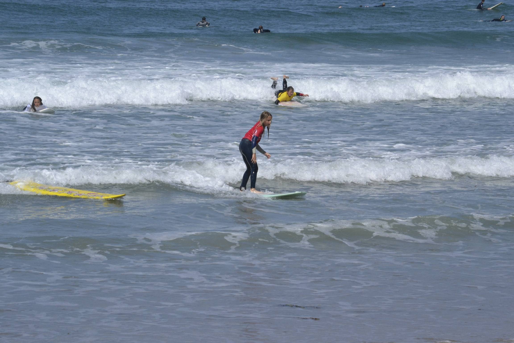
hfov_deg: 11.0
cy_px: 172
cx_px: 257
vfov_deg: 7.3
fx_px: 2677
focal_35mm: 188
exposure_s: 1/1600
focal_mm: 125
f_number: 14
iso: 800
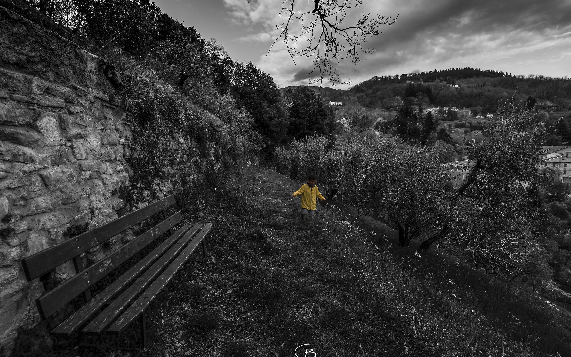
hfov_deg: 94.3
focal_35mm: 17
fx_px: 265
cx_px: 294
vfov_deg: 68.0
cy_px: 172
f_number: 8
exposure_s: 1/160
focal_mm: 16
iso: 100
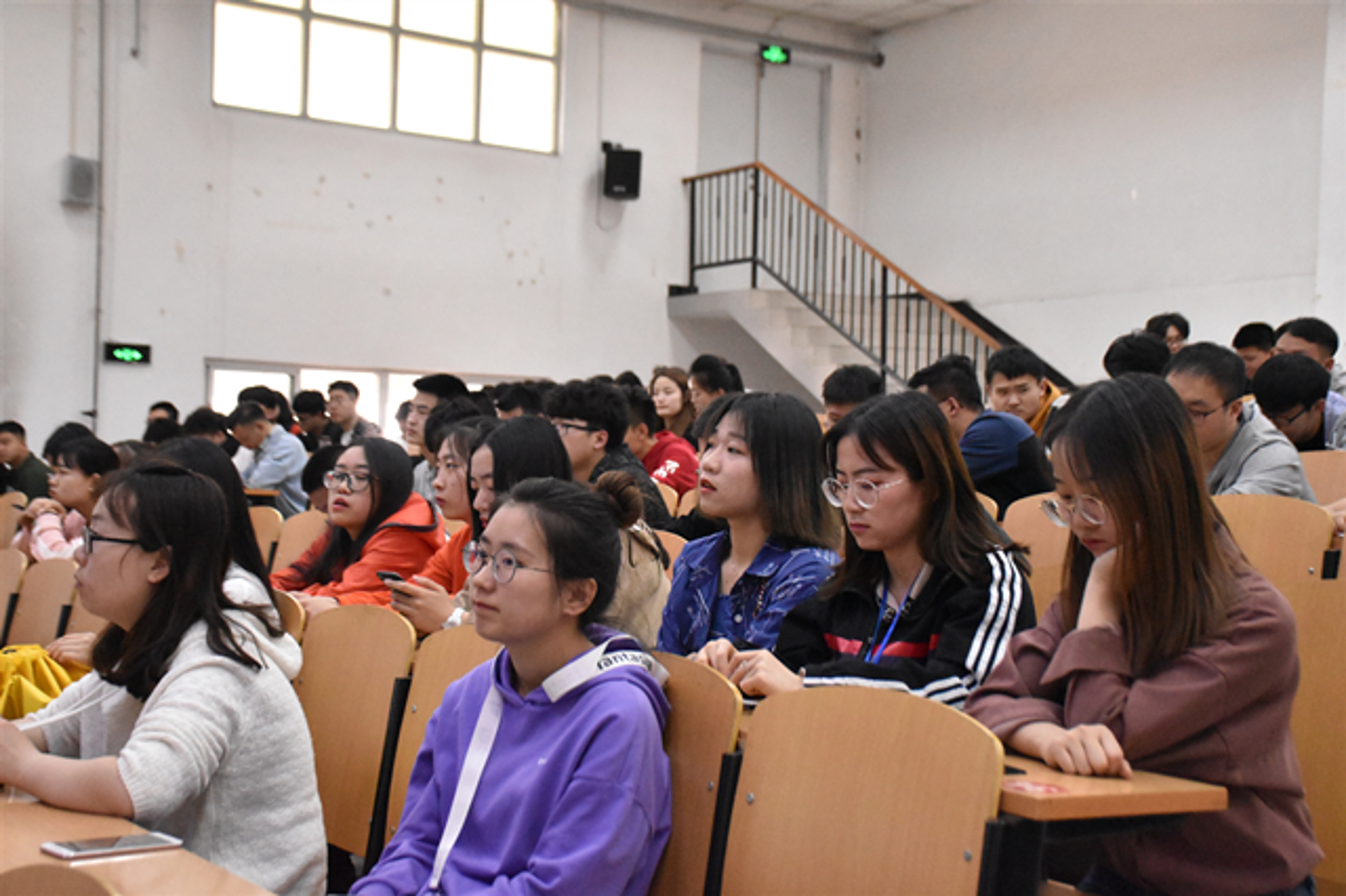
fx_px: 1794
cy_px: 448
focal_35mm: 48
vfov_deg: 28.0
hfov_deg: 41.1
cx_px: 673
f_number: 4
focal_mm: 32
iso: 6400
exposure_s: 1/200
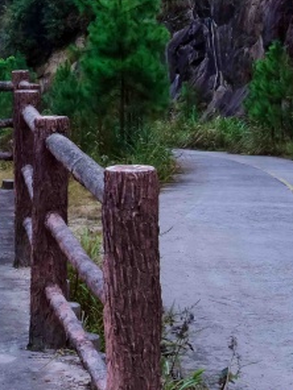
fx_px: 1366
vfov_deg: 15.8
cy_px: -34
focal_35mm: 121
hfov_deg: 11.5
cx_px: -205
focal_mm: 31
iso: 720
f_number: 14
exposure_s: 1/160
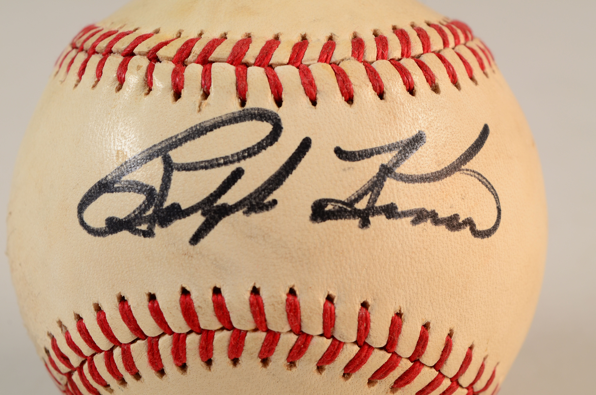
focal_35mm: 82
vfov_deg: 16.5
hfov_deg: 24.7
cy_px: 198
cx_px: 298
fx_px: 1363
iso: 200
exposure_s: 1/160
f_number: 14
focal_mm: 55
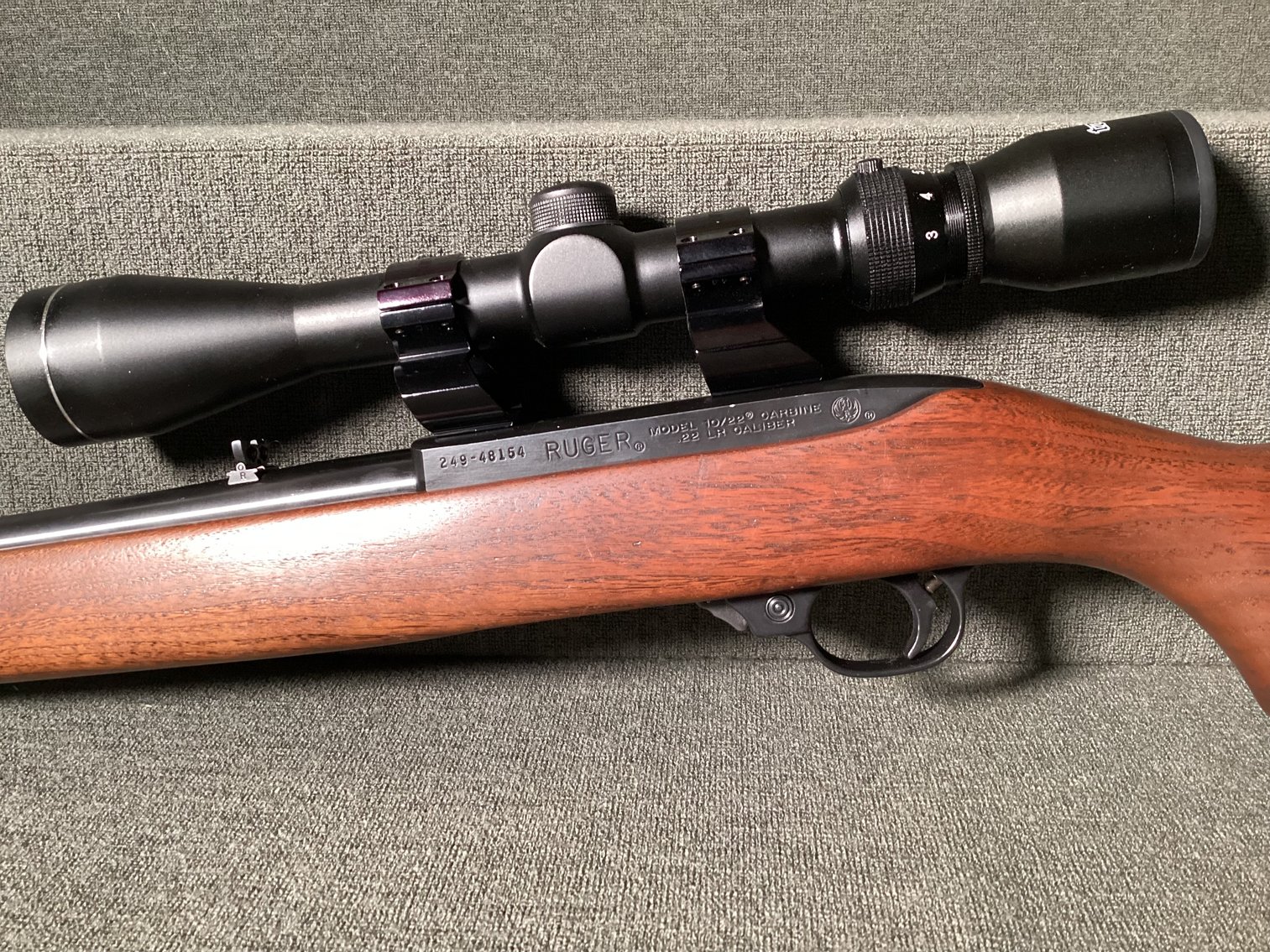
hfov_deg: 58.3
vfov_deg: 45.4
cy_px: 476
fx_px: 1137
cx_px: 635
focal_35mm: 31
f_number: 2.4
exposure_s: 1/40
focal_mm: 3.3
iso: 320
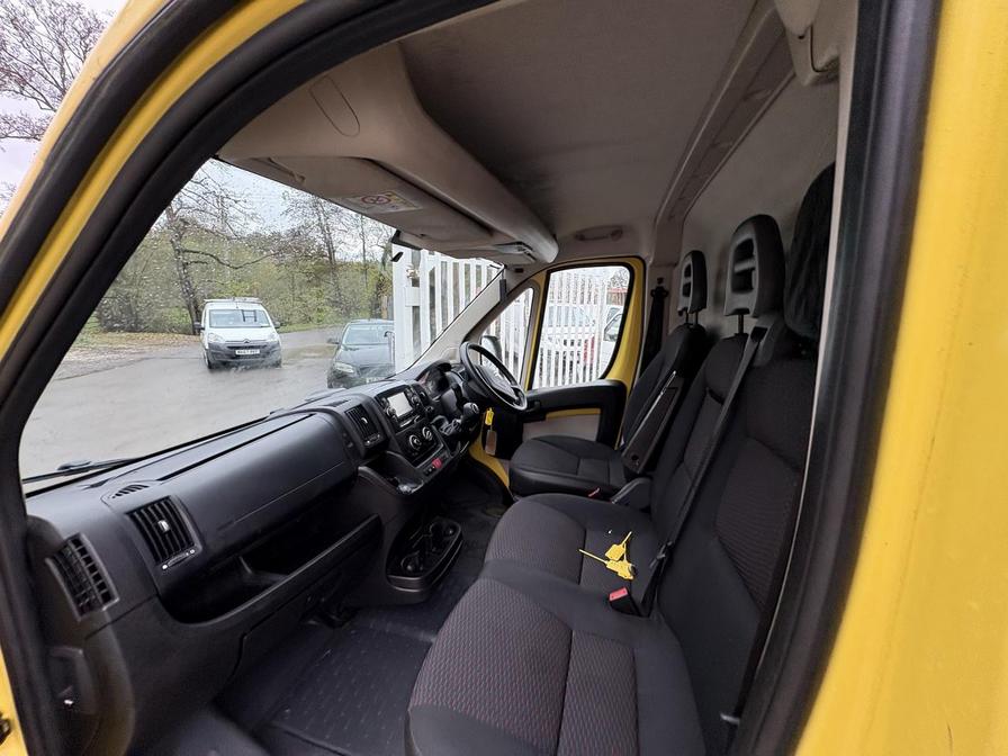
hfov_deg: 102.1
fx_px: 408
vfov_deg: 85.7
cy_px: 378
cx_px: 504
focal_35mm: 14
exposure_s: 1/99
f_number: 2.2
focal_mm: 2.22
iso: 80
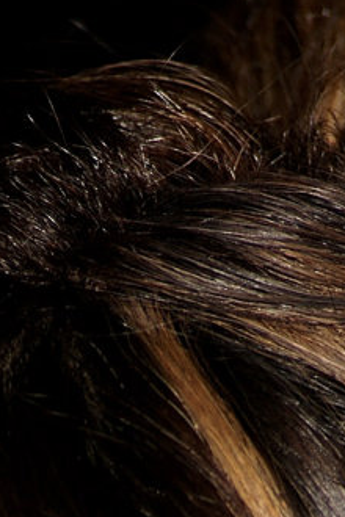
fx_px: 8768
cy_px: 1346
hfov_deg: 2.3
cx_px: 160
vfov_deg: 3.3
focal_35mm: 610
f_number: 5
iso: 200
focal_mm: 105
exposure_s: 1/60
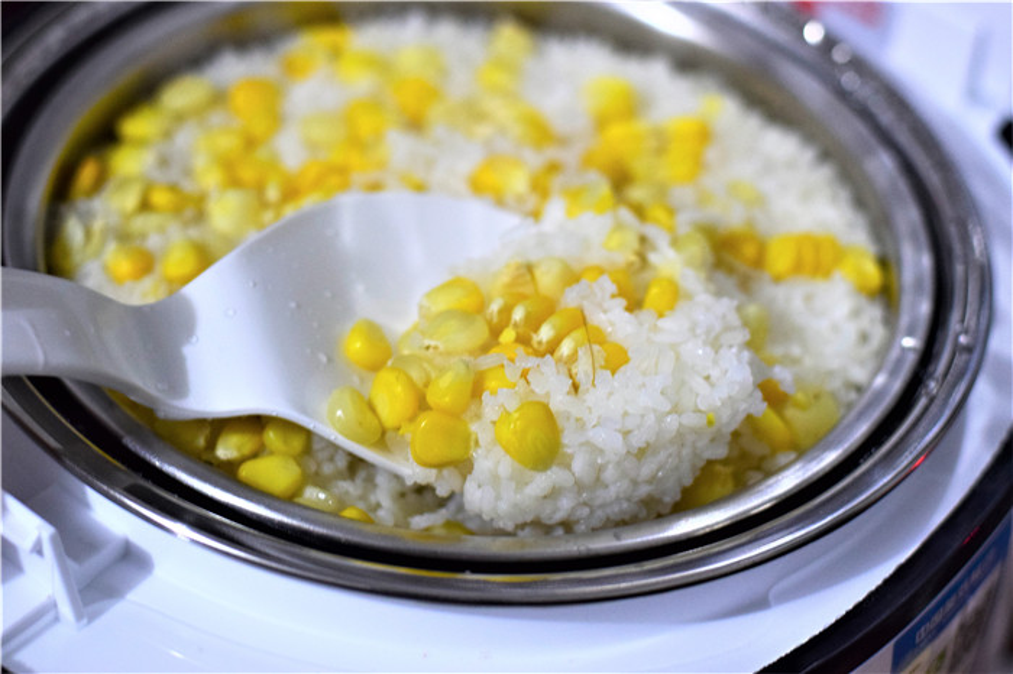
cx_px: 506
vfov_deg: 18.2
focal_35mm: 75
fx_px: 2109
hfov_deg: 27.0
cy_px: 337
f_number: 2.8
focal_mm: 50
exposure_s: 1/20
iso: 1600
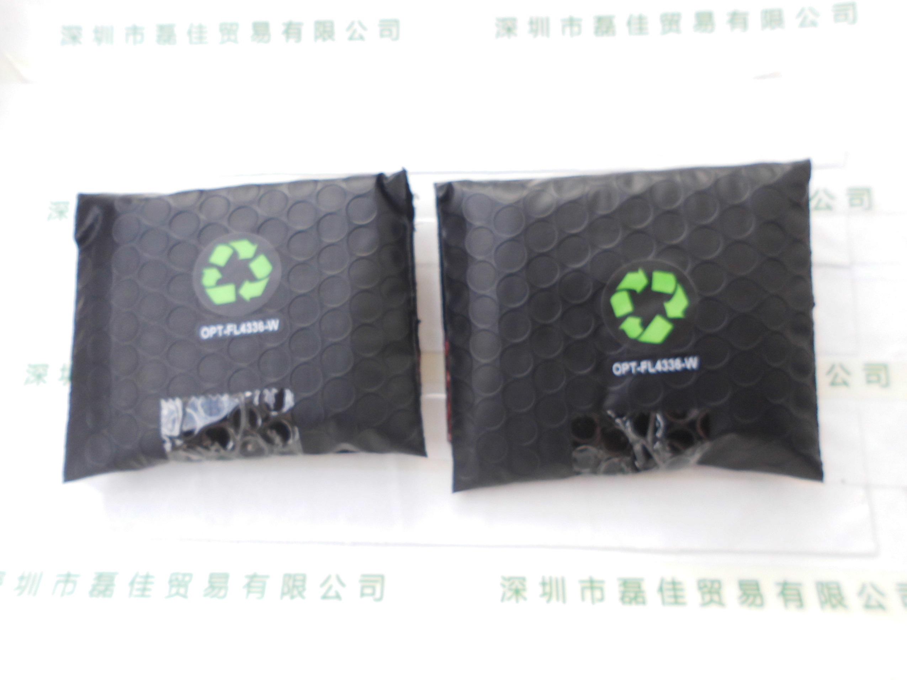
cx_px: 454
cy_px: 340
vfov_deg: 53.1
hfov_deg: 67.3
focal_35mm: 26
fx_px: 681
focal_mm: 4.6
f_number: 3.2
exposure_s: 1/98
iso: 100
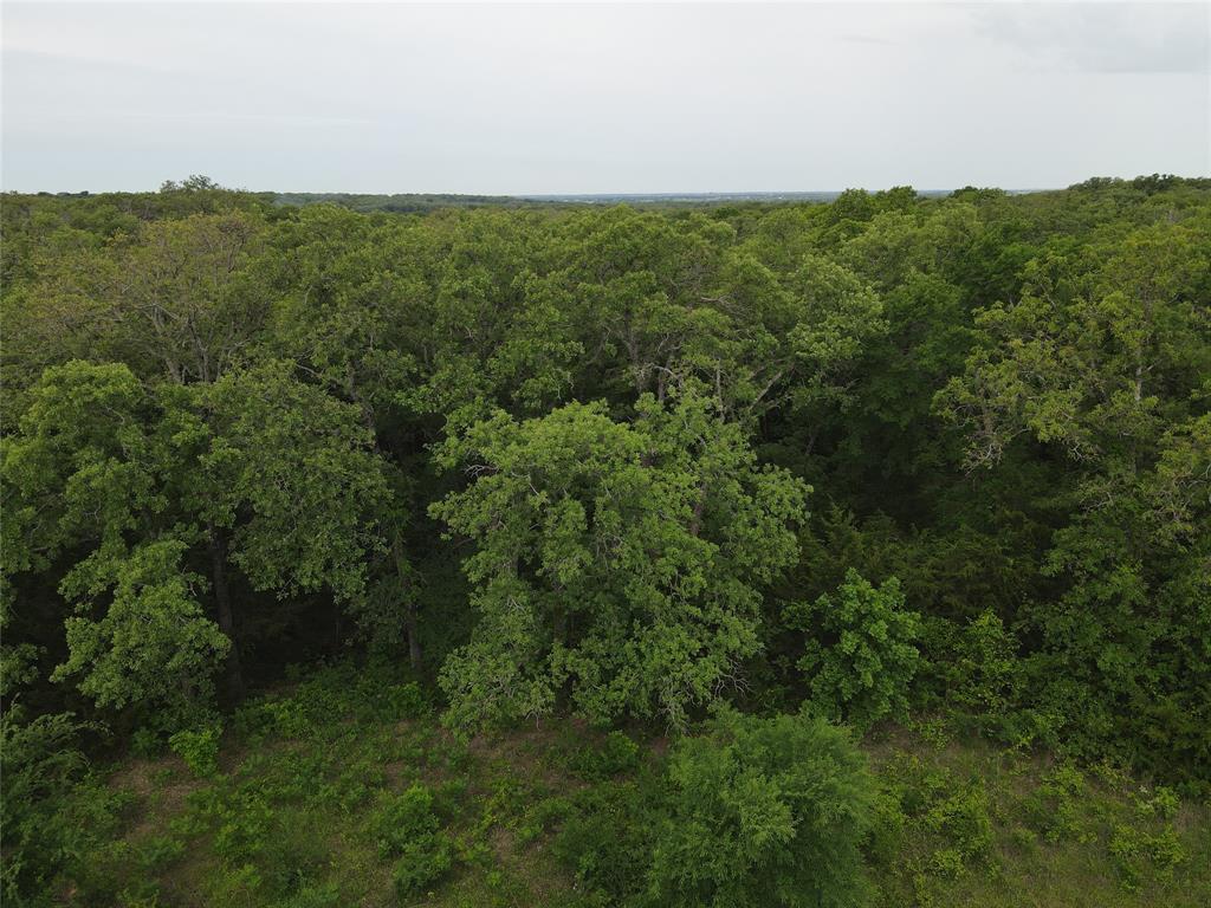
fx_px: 840
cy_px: 454
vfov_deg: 56.8
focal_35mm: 24
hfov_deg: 71.6
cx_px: 606
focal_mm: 4.5
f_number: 2.8
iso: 100
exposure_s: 1/400
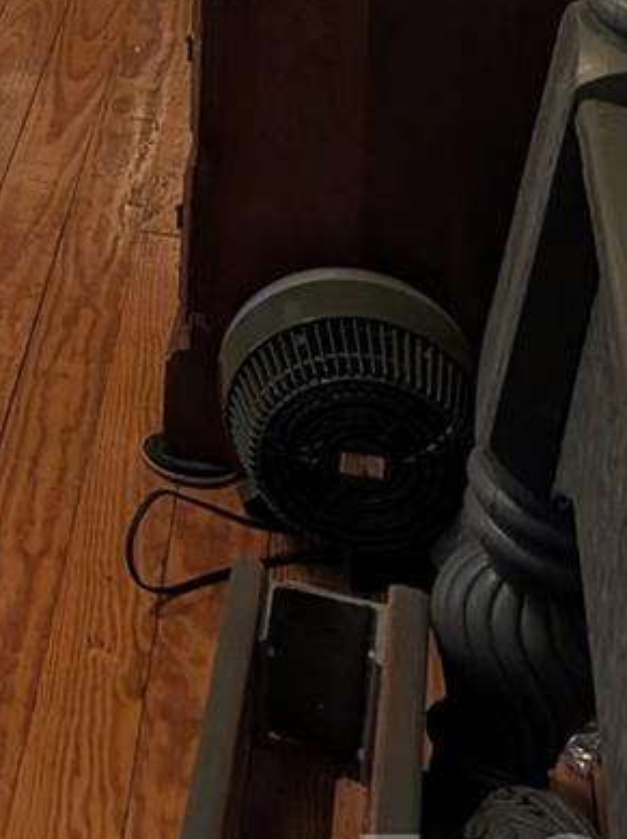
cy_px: -582
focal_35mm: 95
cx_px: -499
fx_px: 2298
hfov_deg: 13.9
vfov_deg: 17.5
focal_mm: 6.9
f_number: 1.68
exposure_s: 1/60
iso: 172
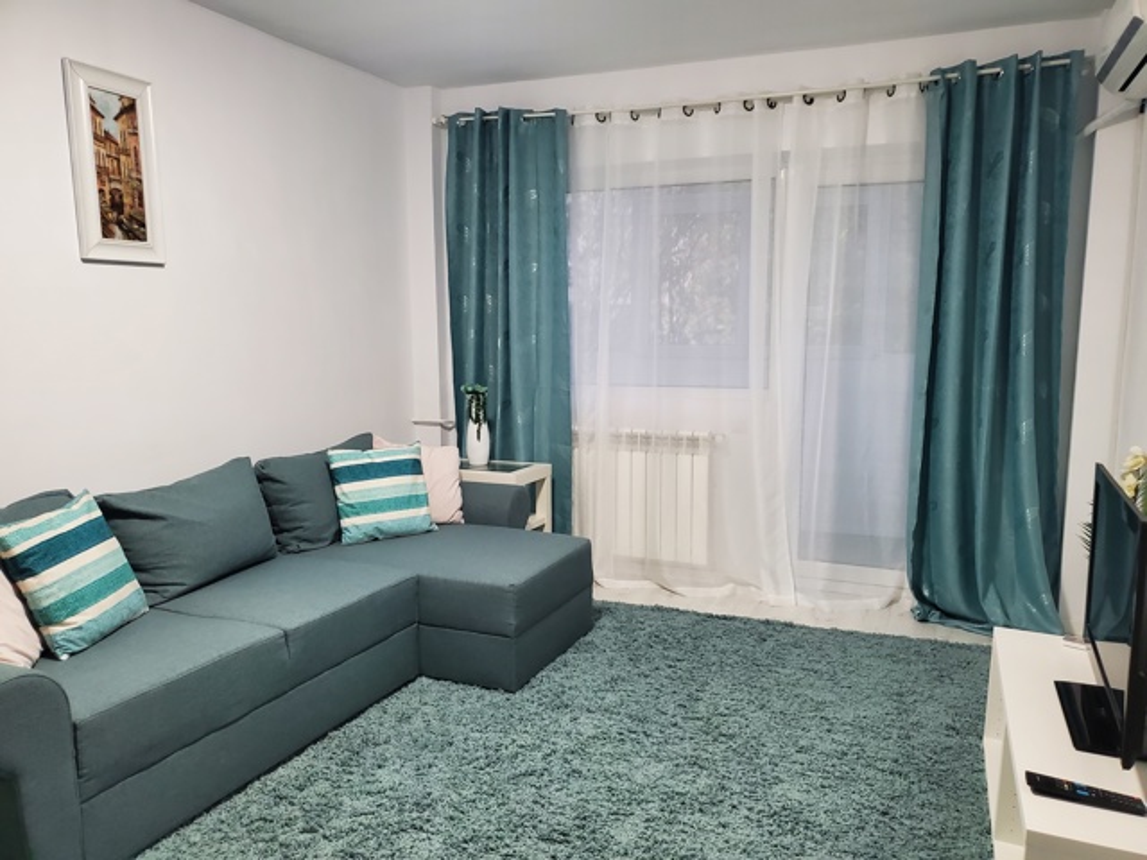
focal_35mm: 26
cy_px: 430
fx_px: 862
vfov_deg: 53.1
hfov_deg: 67.3
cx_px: 574
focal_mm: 4.3
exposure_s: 1/50
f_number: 1.5
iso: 320
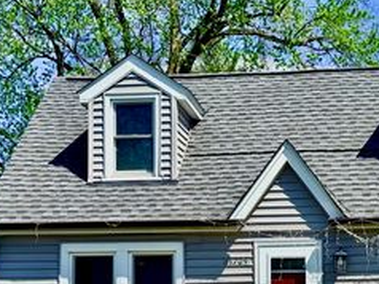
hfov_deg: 19.4
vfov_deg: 14.5
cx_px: 274
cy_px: 254
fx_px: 1105
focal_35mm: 101
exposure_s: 1/5208
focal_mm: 6.76
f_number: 1.78
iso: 64
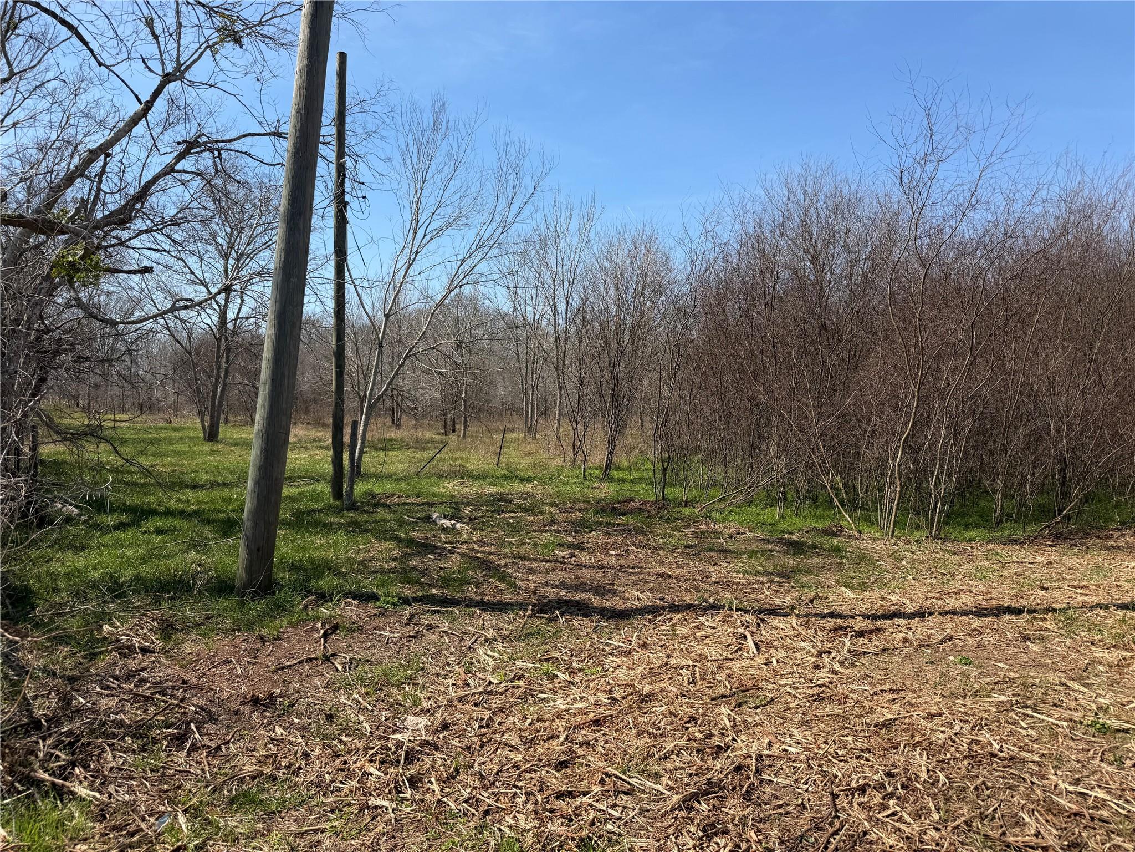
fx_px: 787
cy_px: 426
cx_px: 568
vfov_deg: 56.8
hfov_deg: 71.6
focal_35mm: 24
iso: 80
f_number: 1.78
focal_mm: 6.76
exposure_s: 1/3953
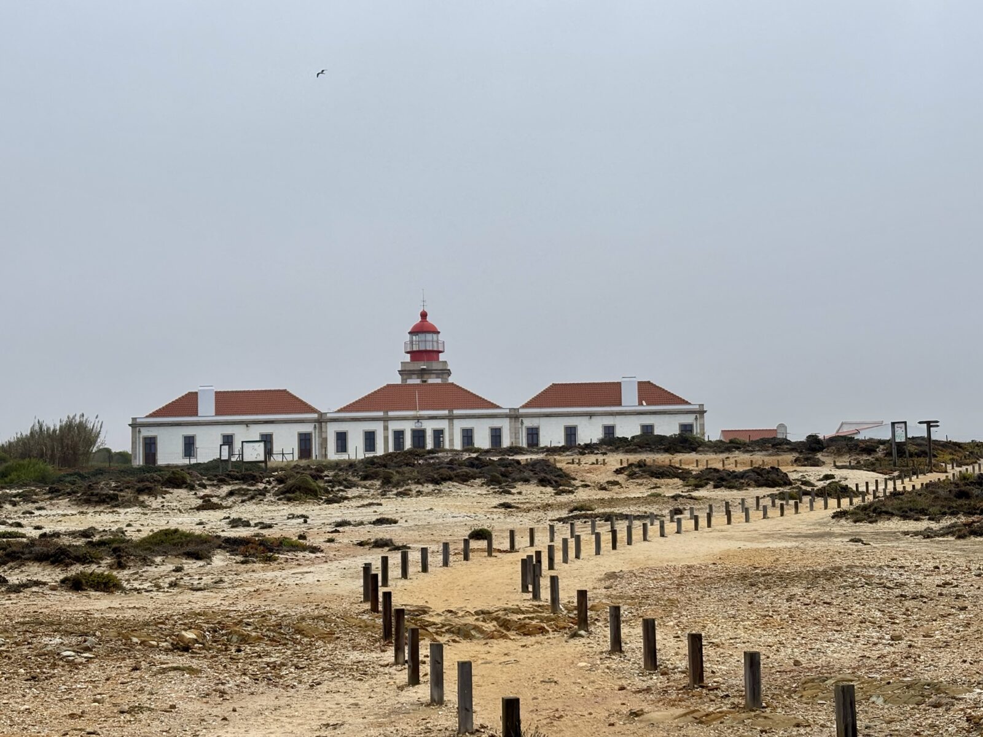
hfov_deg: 36.8
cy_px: 368
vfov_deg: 28.0
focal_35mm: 52
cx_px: 492
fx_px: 1477
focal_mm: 5.96
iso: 32
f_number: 1.6
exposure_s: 1/3311
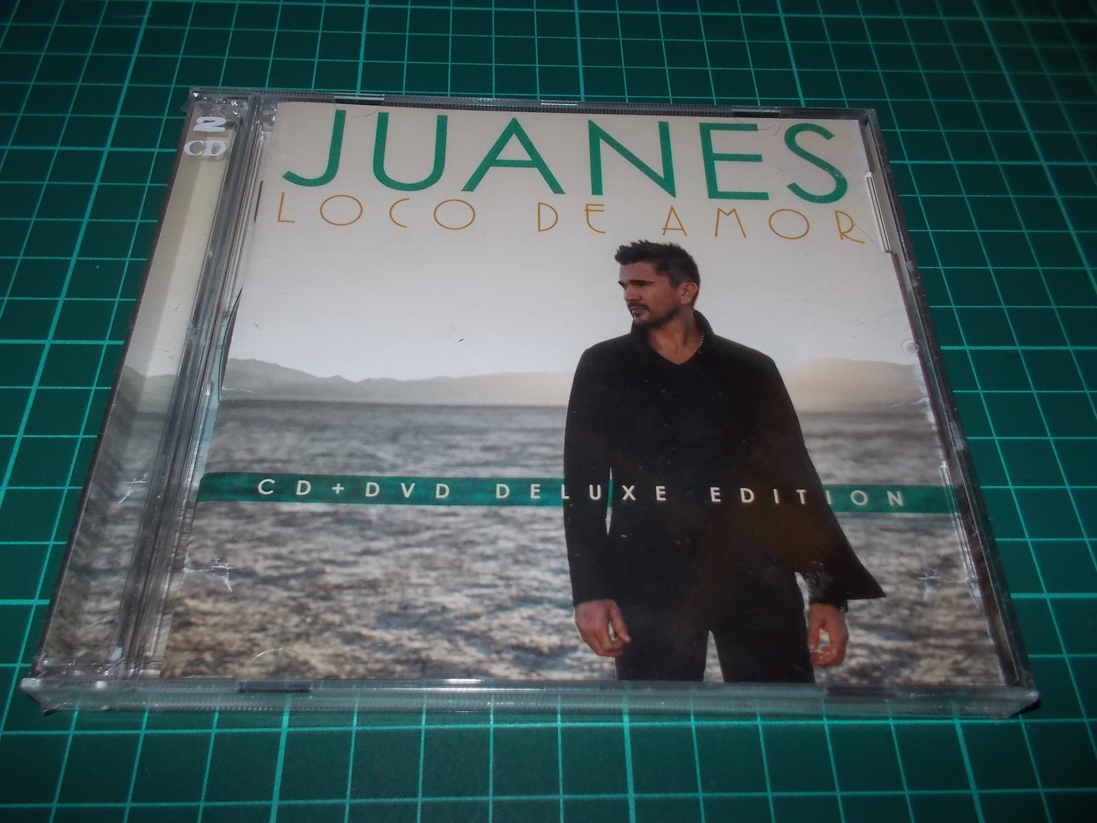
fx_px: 919
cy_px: 412
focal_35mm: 29
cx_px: 548
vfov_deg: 48.2
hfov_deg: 61.7
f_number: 3.3
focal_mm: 4.1
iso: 200
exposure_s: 1/30
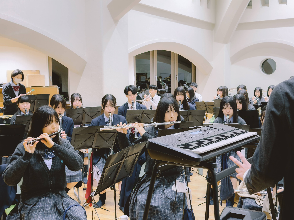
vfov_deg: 30.3
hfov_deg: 39.7
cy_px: 110
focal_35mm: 48
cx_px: 147
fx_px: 408
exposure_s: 1/35
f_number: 1.8
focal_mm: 6.76
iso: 250
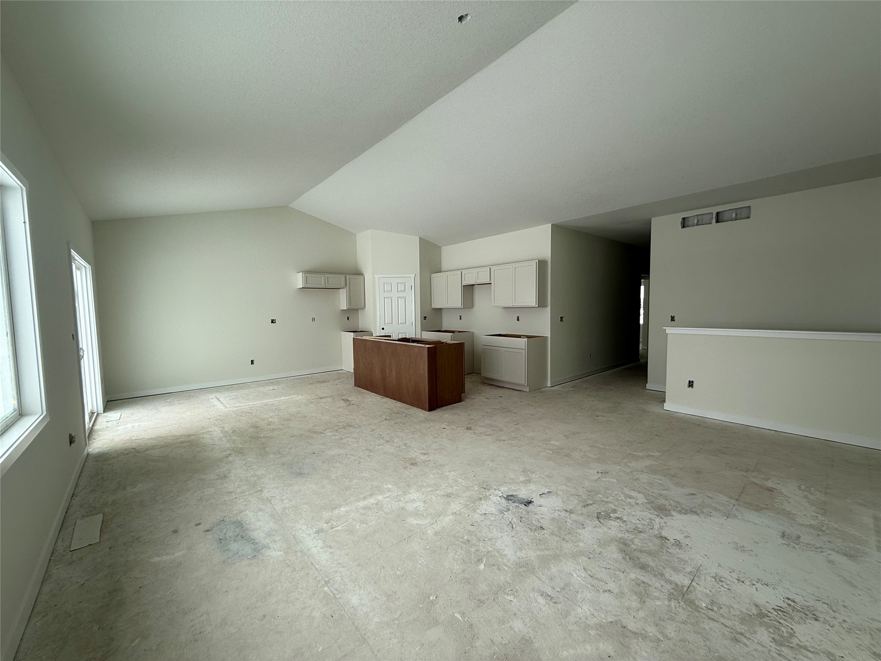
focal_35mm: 14
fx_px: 356
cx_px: 440
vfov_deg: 85.7
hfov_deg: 102.1
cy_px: 330
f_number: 2.2
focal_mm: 2.22
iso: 50
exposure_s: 1/220
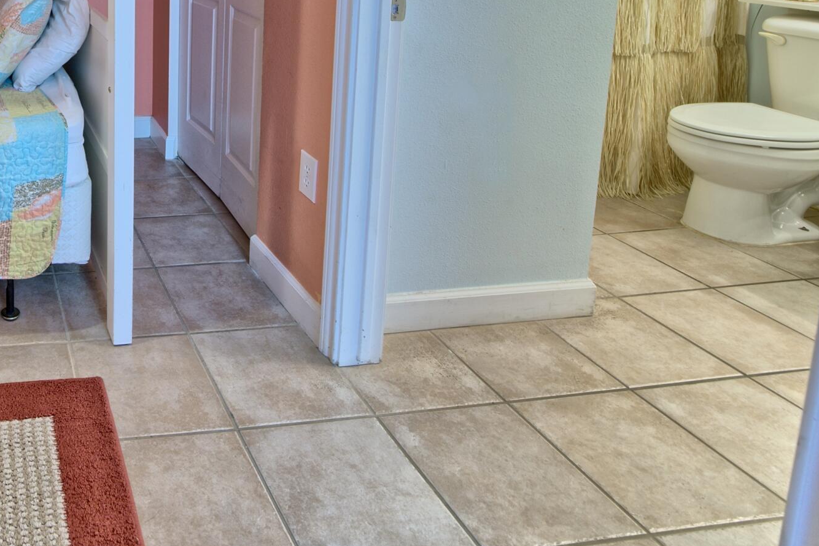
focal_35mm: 27
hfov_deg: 54.5
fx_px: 614
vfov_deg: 41.2
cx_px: 23
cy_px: -10
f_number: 8
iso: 500
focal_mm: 12
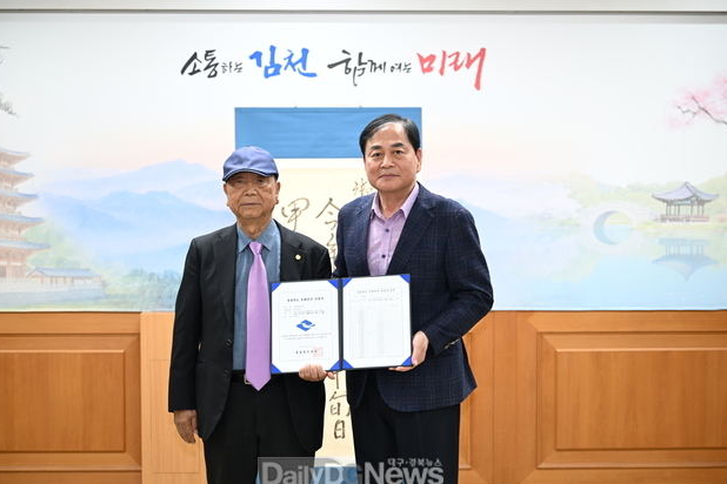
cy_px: 248
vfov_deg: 17.7
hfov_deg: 26.3
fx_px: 1555
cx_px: 351
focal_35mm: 77
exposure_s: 1/160
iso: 1000
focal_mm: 70
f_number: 2.8
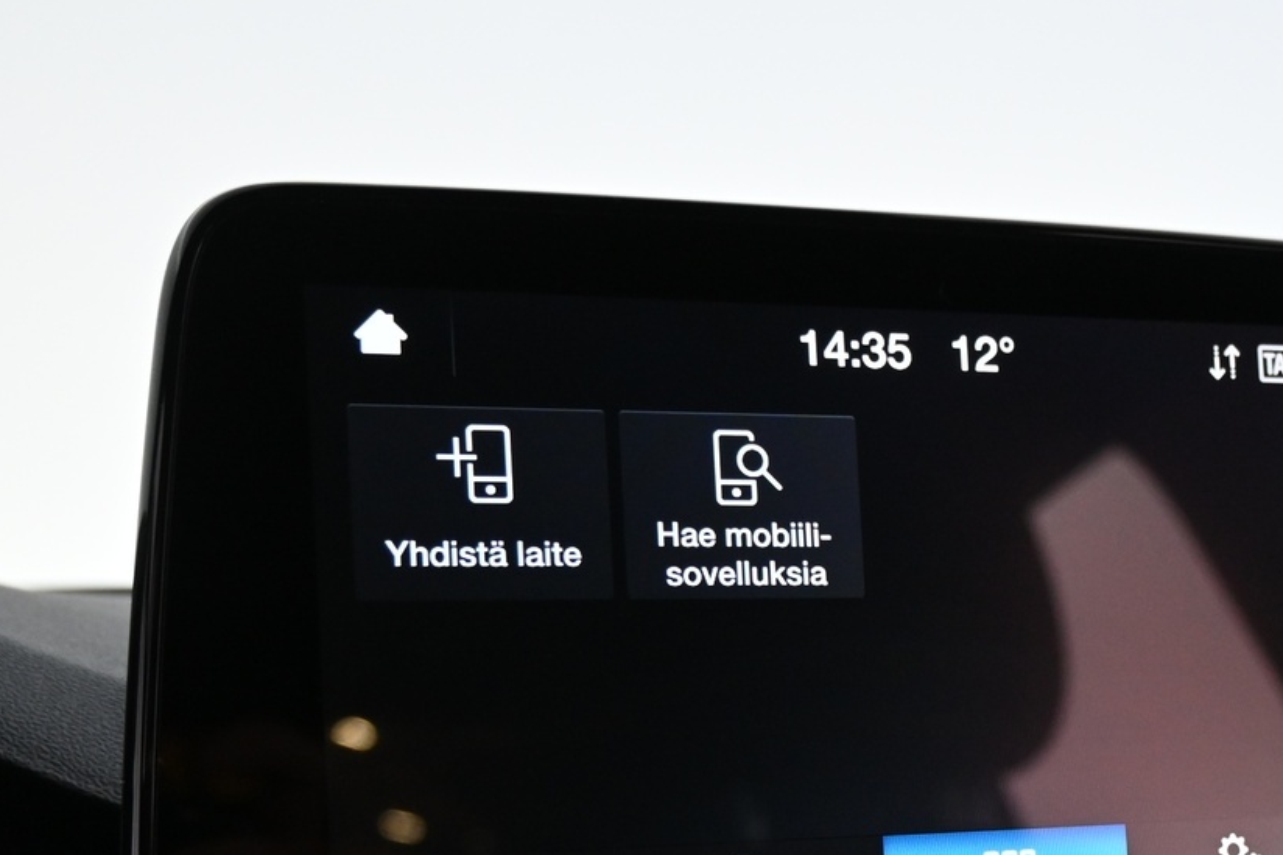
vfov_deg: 21.8
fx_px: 2155
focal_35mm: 60
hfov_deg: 32.9
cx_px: 853
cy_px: 807
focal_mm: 20.5
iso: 1600
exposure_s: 1/30
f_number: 3.8
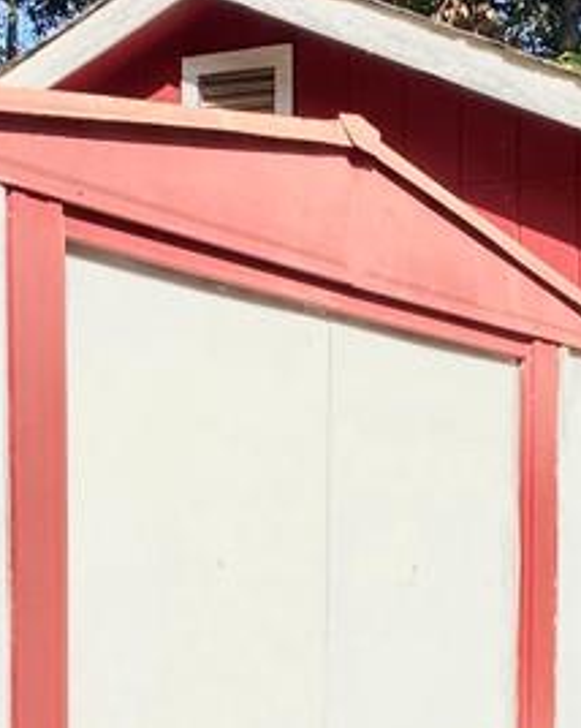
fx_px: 2087
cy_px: 674
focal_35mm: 97
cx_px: 478
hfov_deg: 15.7
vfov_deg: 19.4
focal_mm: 4.25
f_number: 1.8
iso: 32
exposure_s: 1/1093
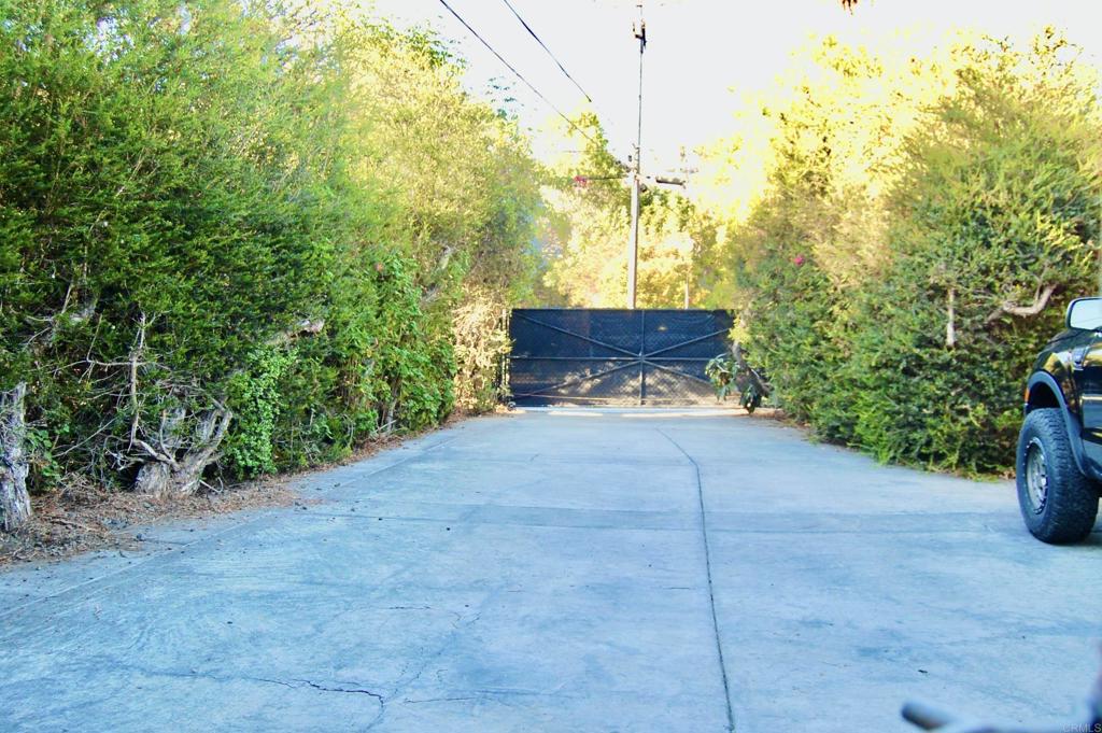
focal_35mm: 30
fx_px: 918
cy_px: 366
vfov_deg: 43.5
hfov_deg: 62.0
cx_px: 551
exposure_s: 1/100
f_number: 5
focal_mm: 20
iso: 400
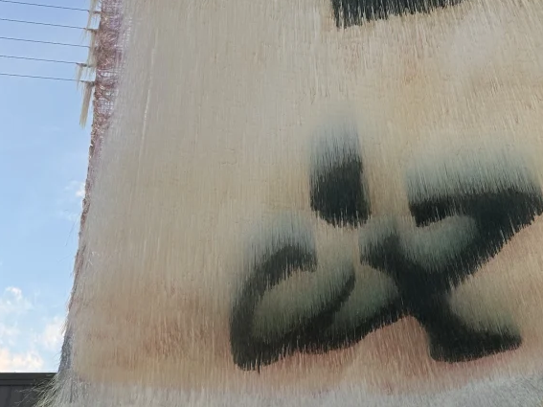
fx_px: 957
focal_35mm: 61
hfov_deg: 30.6
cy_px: 10
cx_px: 466
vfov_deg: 23.1
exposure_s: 1/120
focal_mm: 6.86
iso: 50
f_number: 1.78
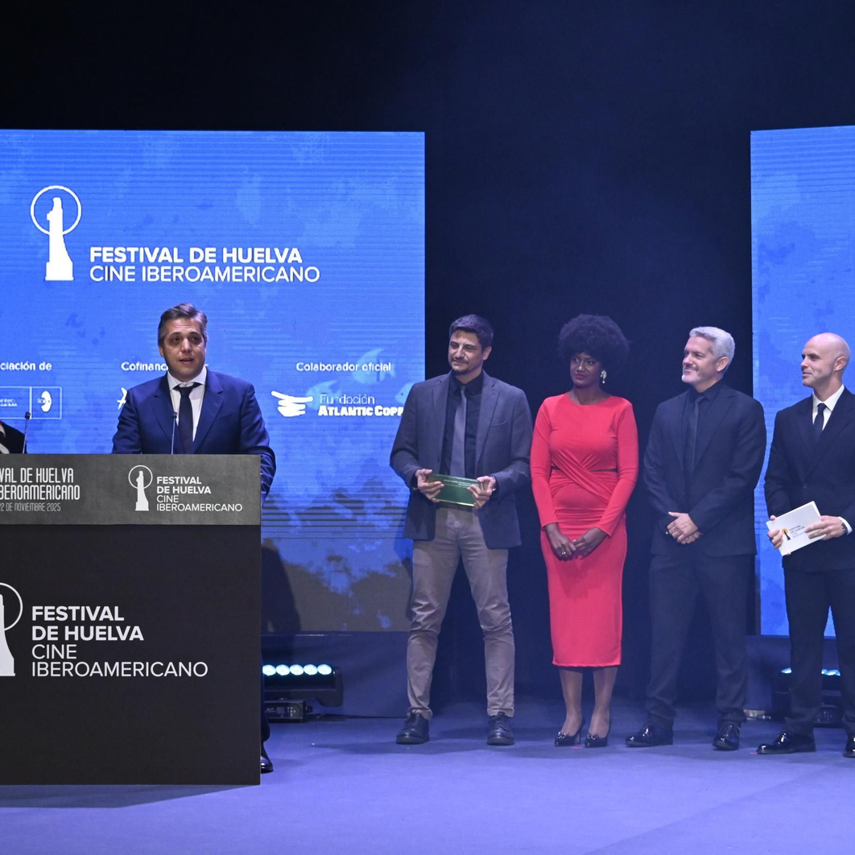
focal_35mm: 96
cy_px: 428
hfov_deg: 18.1
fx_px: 2683
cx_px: 364
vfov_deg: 18.1
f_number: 6.3
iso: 3200
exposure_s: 1/250
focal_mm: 50
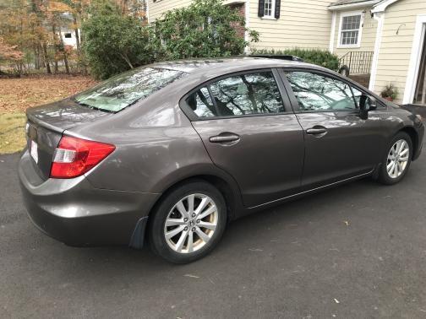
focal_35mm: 28
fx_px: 345
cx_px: 213
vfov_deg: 49.7
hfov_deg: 63.4
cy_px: 160
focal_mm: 3.99
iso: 40
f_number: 1.8
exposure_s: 1/120
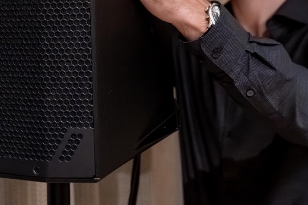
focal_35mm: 84
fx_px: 718
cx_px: 130
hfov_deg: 24.2
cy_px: 41
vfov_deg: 16.1
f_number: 3.2
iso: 3200
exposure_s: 1/200
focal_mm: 35
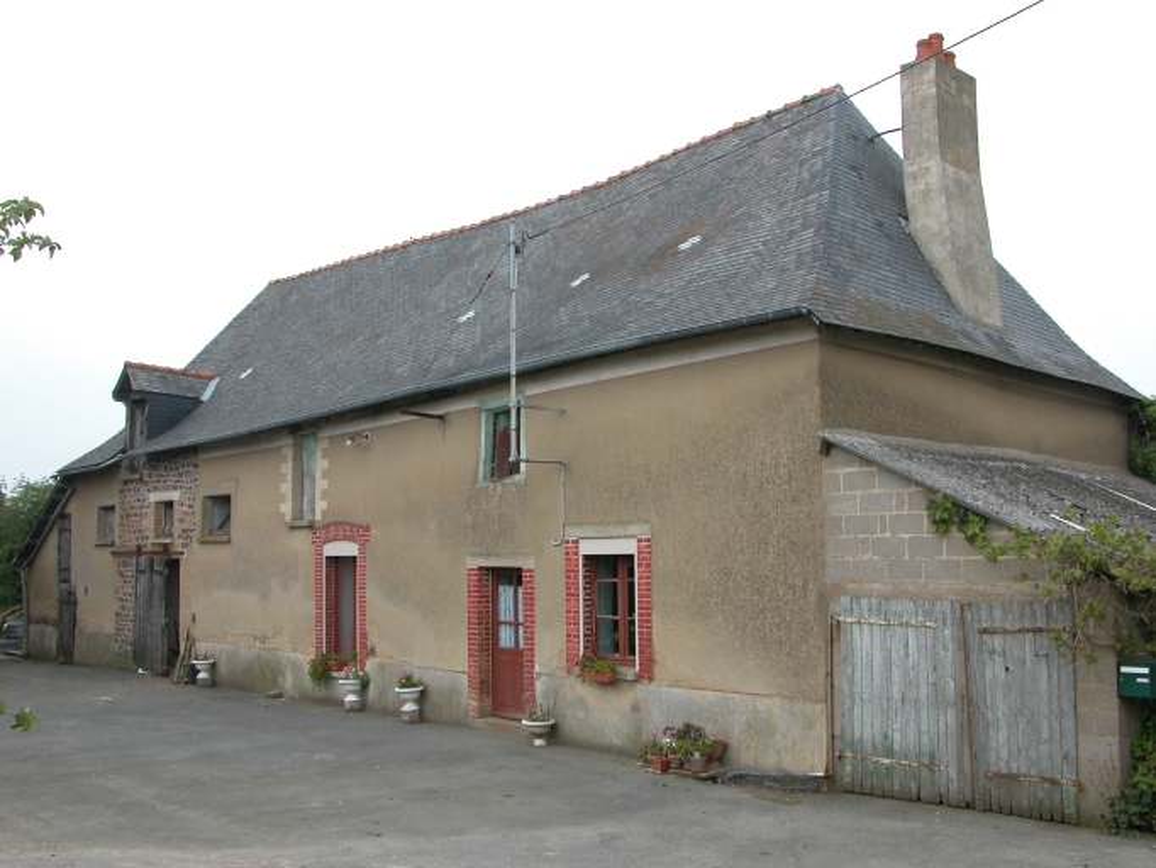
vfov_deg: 40.7
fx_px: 1169
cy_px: 434
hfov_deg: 52.6
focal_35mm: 35
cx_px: 578
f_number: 5
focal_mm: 8.9
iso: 100
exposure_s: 1/171
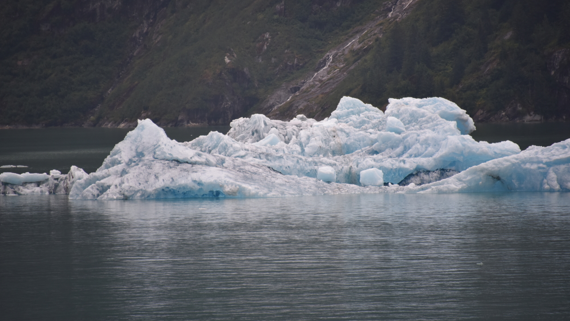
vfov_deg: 3.9
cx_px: 285
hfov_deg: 6.9
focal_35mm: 315
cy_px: 145
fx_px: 4760
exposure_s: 1/640
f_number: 5.6
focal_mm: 300
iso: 800
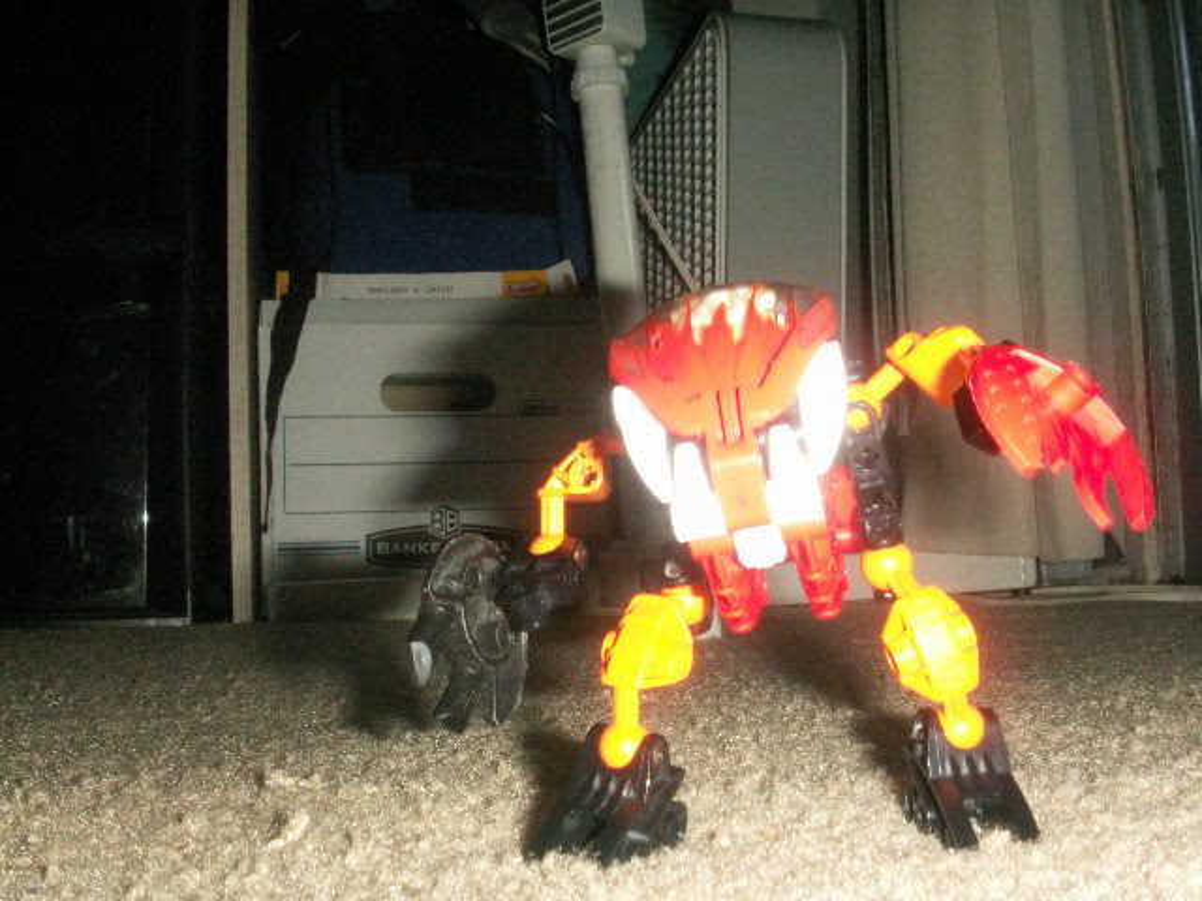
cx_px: 601
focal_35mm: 37
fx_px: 1285
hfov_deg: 50.1
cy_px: 450
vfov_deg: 38.7
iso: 160
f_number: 7.1
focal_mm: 7.7
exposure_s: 1/40
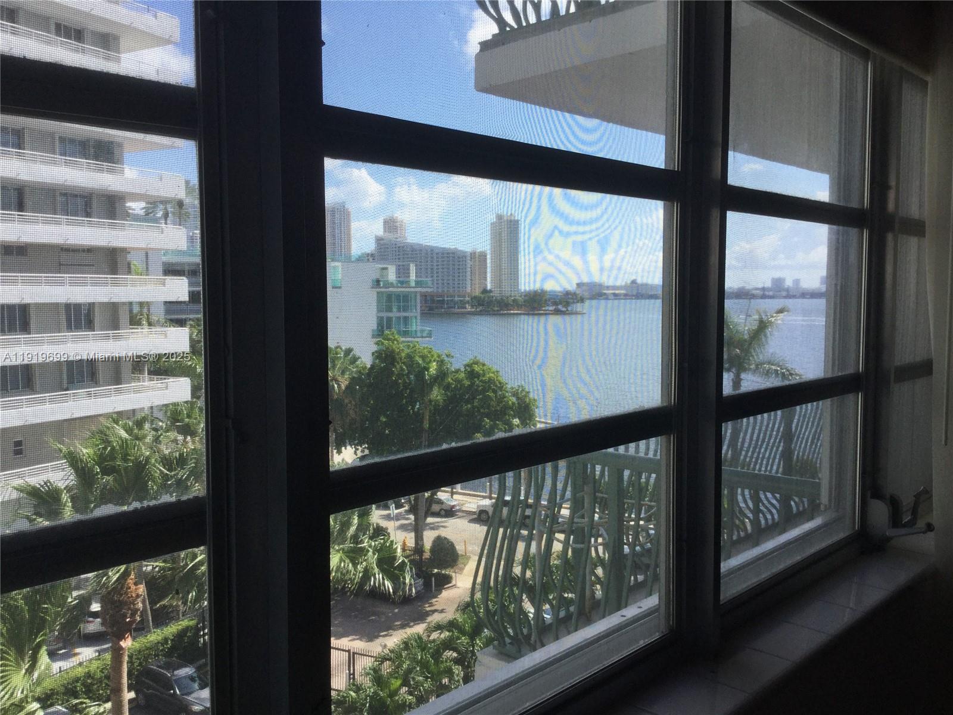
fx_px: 853
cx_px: 476
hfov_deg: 58.4
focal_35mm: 31
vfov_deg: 45.4
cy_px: 358
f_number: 2.4
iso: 25
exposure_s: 1/721
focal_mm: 3.3
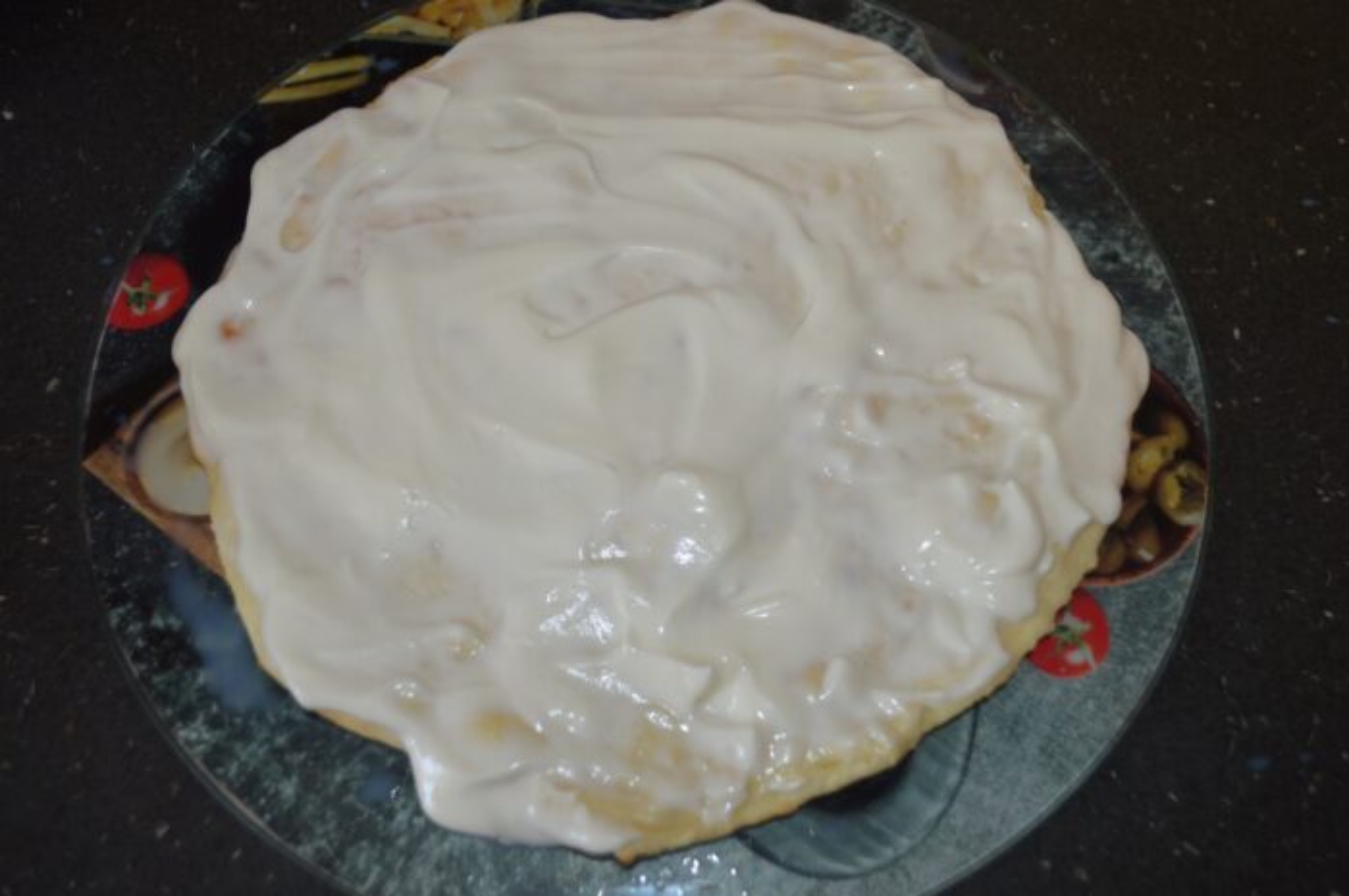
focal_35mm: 30
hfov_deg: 62.0
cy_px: 448
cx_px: 674
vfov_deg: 43.5
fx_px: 1123
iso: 180
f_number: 3.8
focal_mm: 20
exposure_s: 1/30
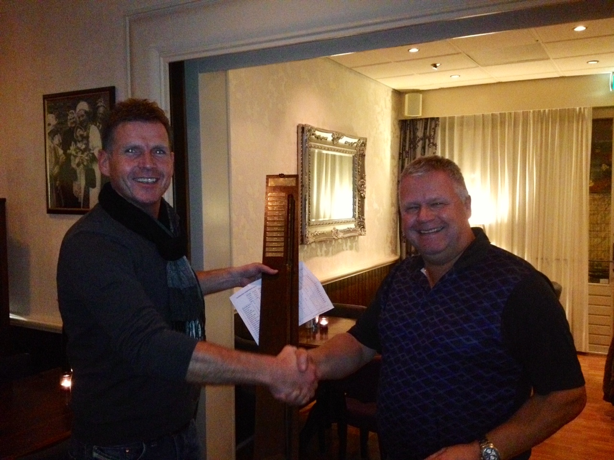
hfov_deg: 52.6
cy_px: 230
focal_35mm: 35
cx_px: 307
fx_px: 621
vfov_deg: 40.7
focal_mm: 4.28
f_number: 2.4
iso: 800
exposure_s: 1/16
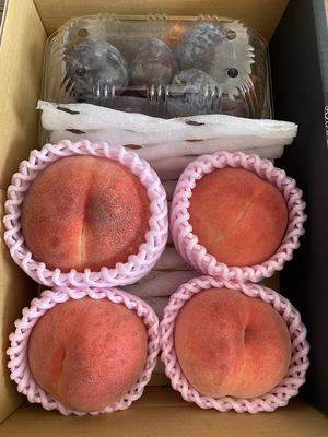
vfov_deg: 67.3
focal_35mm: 26
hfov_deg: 53.1
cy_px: 218
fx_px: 328
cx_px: 164
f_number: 1.8
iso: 125
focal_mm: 4.25
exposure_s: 1/79
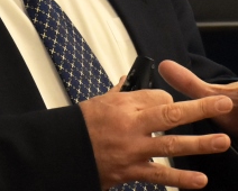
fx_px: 3598
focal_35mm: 510
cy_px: -89
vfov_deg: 3.0
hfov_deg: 3.8
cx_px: 232
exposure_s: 1/250
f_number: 8
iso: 3200
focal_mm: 75
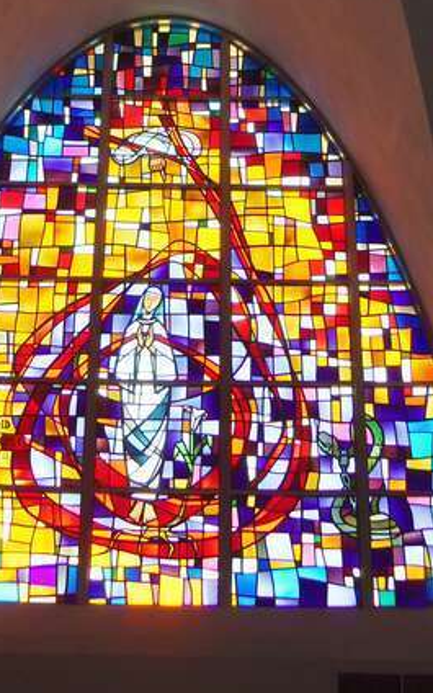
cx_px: 167
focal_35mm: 76
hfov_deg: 17.1
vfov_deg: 26.5
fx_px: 1435
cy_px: 108
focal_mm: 6.8
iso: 160
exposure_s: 1/50
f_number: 4.3
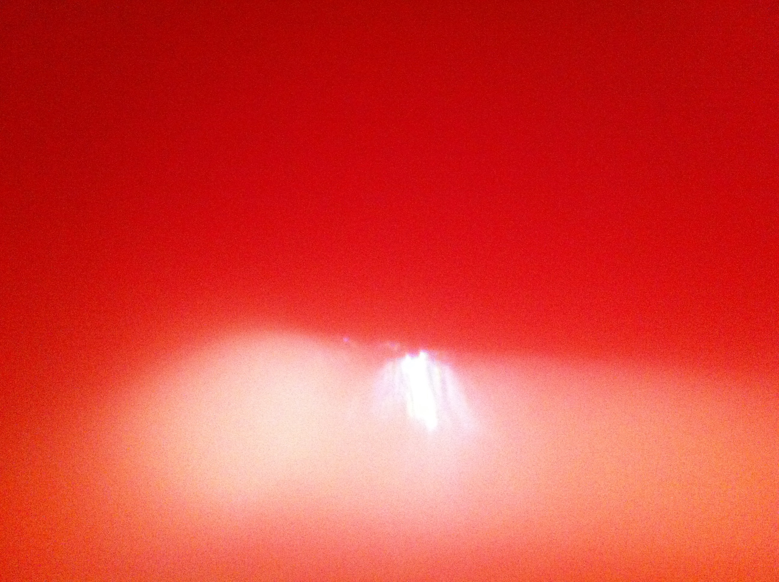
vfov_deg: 40.6
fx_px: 786
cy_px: 291
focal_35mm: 35
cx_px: 390
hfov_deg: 52.7
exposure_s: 1/15
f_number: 2.8
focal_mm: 3.85
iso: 640
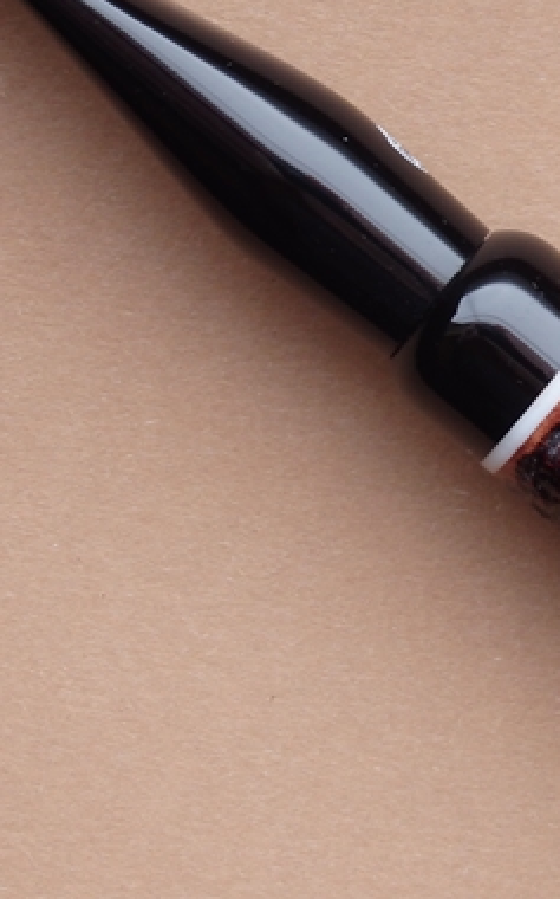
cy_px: 326
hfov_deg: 9.7
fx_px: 3277
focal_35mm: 134
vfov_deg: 15.6
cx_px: 638
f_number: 4.2
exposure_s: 1/20
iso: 125
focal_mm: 10.8
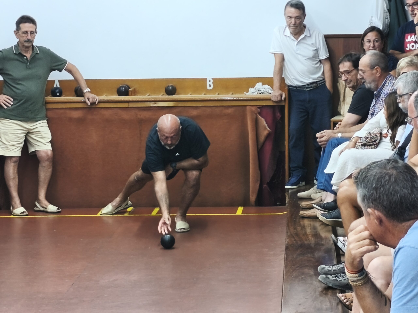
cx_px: 209
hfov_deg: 17.9
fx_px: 1328
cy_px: 156
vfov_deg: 13.5
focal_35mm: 110
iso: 500
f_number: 1.65
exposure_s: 1/50
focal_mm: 6.14
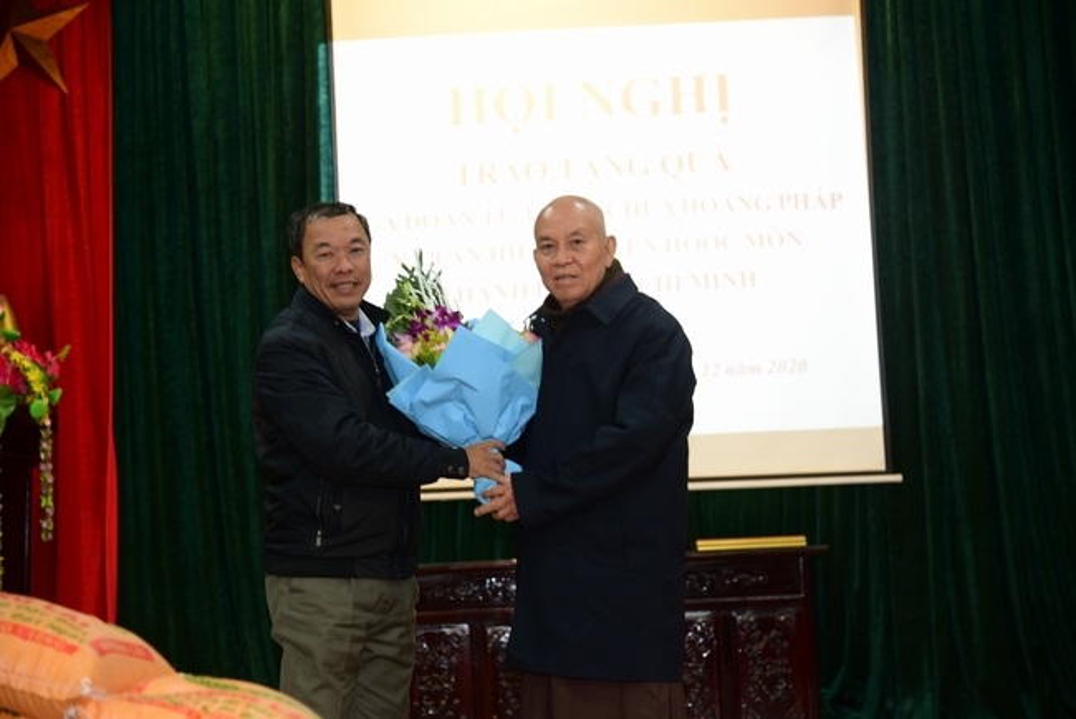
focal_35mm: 70
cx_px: 538
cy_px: 360
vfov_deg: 19.5
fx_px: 2093
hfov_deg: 28.8
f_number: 4
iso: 640
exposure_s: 1/40
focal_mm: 70
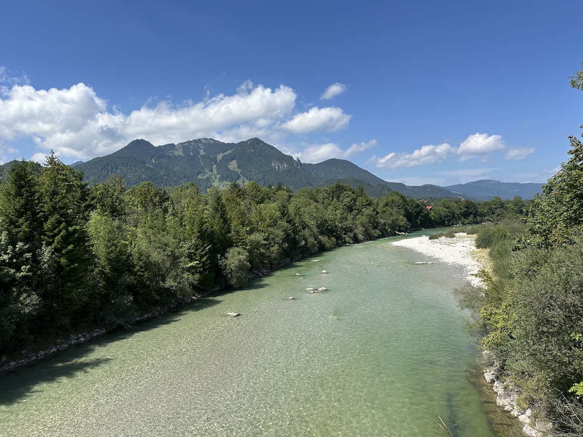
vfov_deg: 56.8
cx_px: 292
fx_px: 404
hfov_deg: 71.6
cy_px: 218
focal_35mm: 24
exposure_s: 1/4545
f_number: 1.78
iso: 80
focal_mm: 6.86
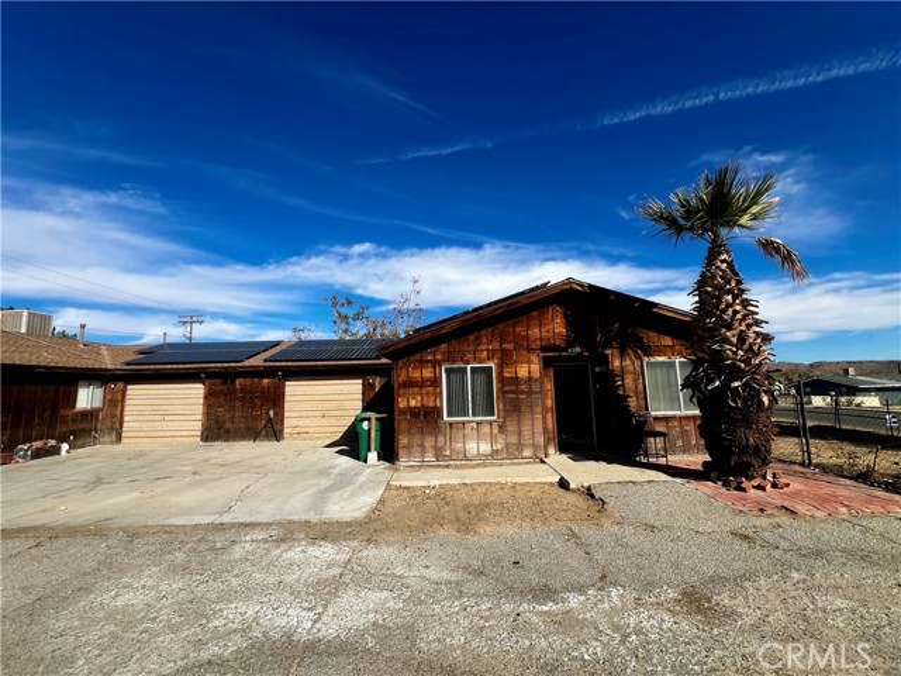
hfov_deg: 106.2
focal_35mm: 13
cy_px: 338
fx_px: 338
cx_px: 450
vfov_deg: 89.9
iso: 32
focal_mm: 1.57
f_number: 1.8
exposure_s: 1/2222
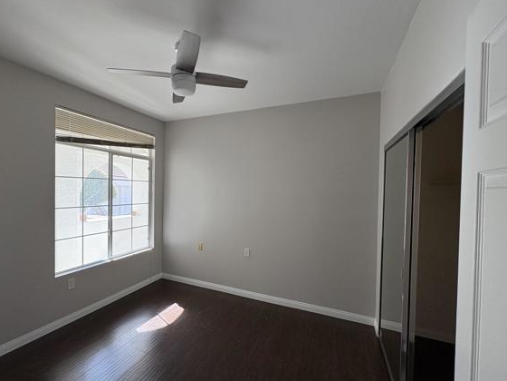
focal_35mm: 16
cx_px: 228
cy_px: 196
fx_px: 234
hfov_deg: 94.2
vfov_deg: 78.1
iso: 100
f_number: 2.2
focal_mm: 2.22
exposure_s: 1/127
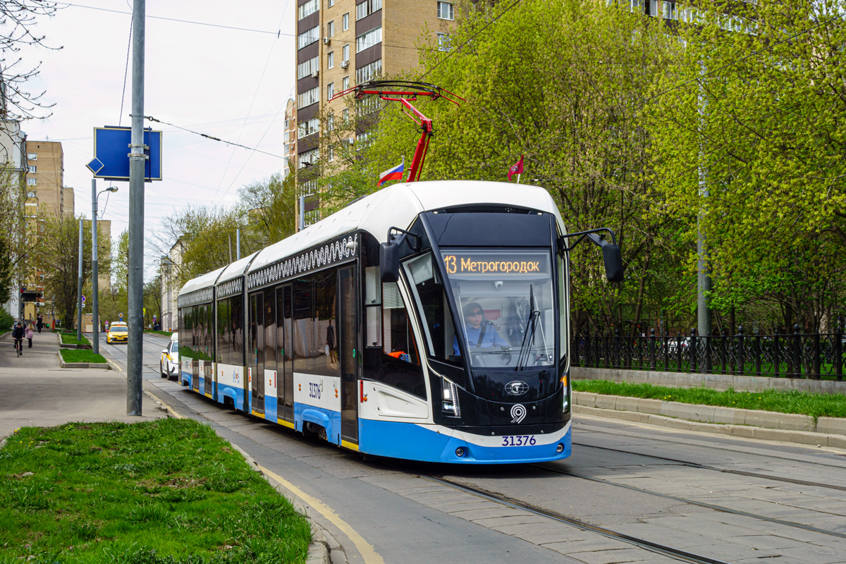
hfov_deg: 38.9
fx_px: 1198
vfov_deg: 26.5
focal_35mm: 51
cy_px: 282
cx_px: 423
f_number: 10
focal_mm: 19.1
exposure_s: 1/60
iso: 80
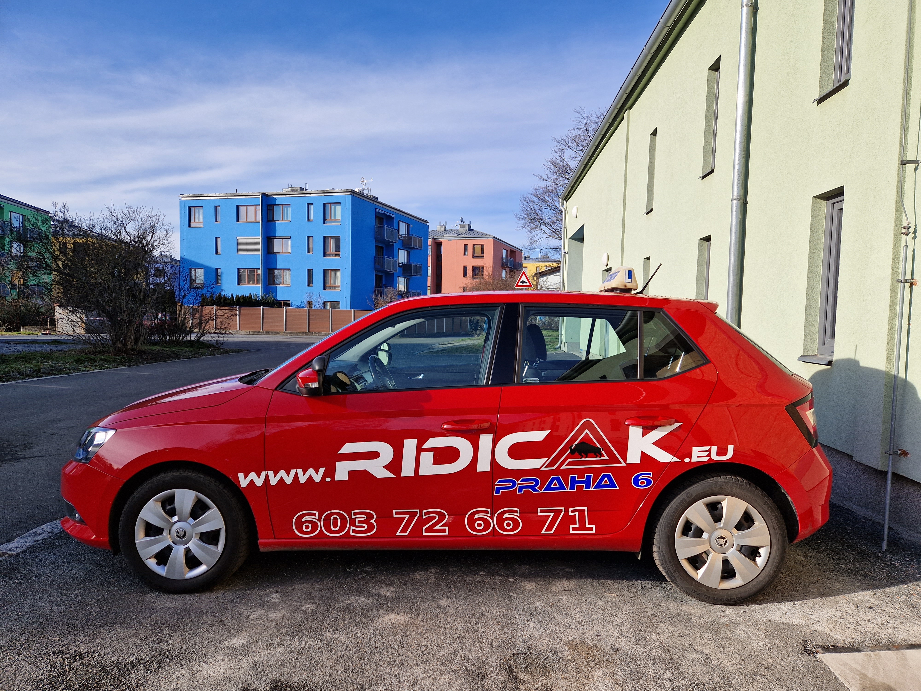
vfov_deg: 58.9
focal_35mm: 23
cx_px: 460
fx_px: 612
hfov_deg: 73.9
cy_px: 346
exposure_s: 1/1320
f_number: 1.8
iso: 50
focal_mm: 5.4
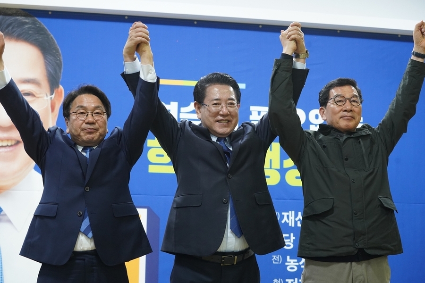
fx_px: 826
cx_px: 212
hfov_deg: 28.8
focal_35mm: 70
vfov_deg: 19.5
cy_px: 142
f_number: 6.3
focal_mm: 70
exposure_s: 1/60
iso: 3200
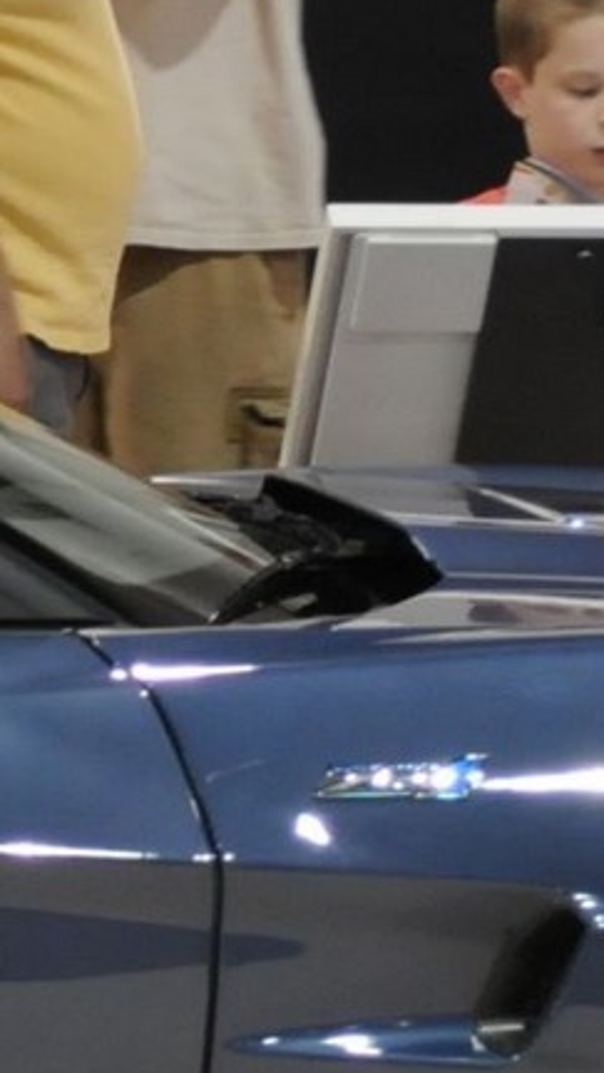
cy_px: 486
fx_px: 10335
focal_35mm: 363
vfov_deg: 5.9
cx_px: -631
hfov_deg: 3.3
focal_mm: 40
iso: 800
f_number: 5.3
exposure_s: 1/30
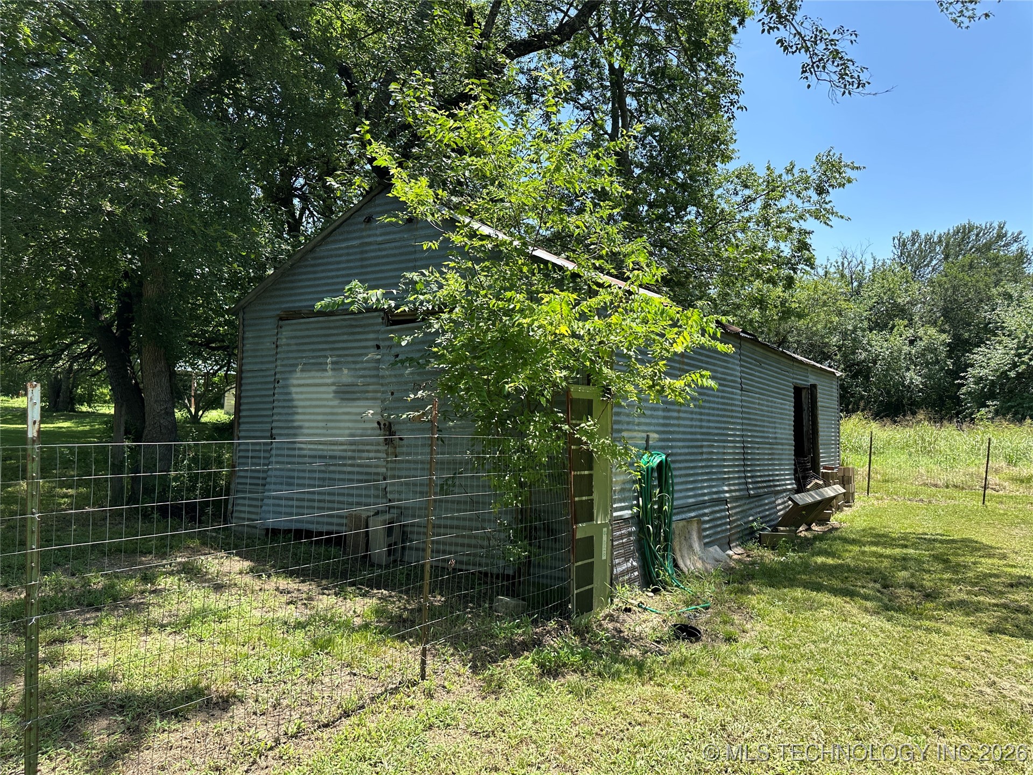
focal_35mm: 24
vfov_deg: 56.8
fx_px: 716
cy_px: 388
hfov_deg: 71.6
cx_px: 516
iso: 80
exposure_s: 1/1227
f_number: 1.78
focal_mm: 6.86
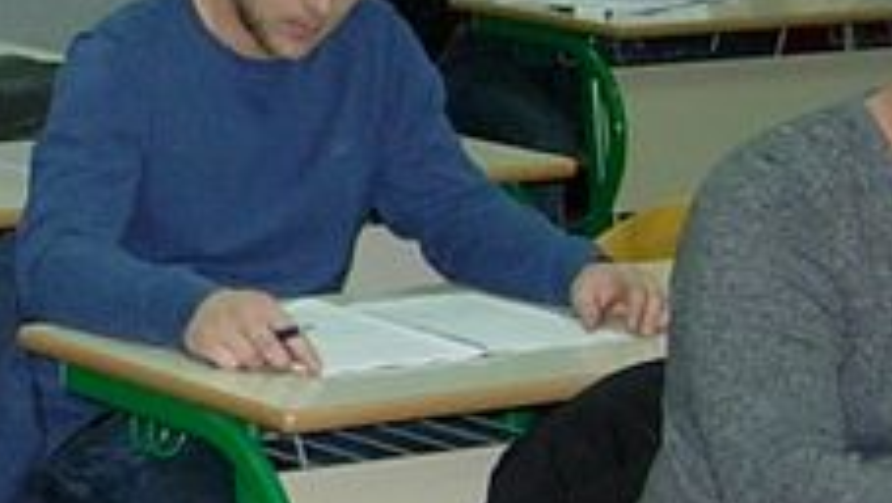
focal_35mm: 187
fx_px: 4426
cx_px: -582
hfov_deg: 10.9
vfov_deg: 6.5
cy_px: 208
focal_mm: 7.8
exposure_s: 1/121
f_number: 2.8
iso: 149
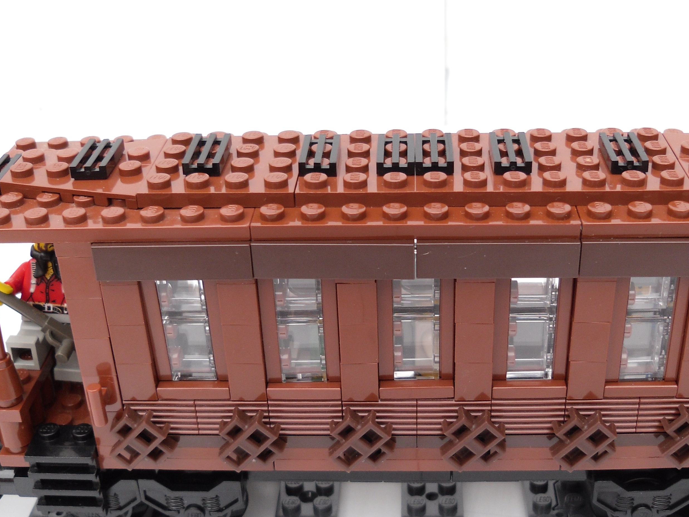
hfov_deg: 38.1
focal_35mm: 50
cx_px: 392
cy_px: 303
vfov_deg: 29.0
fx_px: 995
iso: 100
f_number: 2.8
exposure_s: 1/90
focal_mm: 6
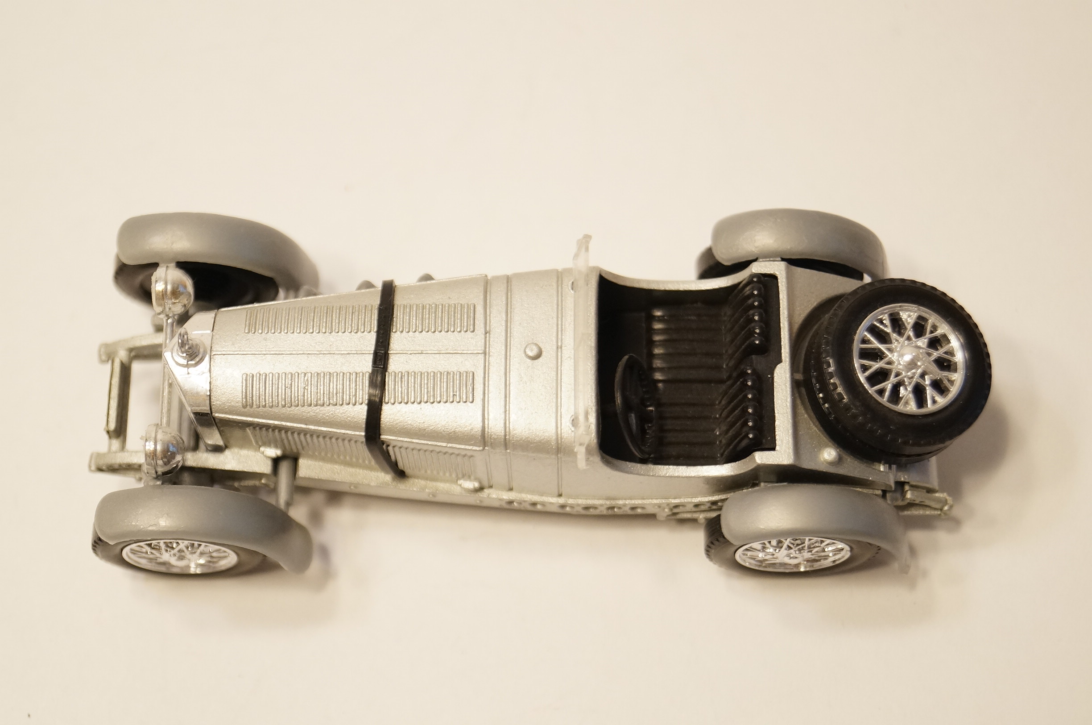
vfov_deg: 18.1
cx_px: 546
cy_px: 362
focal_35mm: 75
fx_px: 2271
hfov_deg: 27.0
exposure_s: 1/80
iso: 800
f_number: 5.6
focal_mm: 50
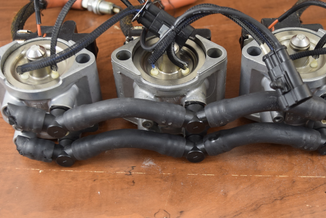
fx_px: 562
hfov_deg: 32.3
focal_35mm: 62
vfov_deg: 21.9
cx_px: 194
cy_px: 105
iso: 450
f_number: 5.6
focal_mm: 28
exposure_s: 1/125
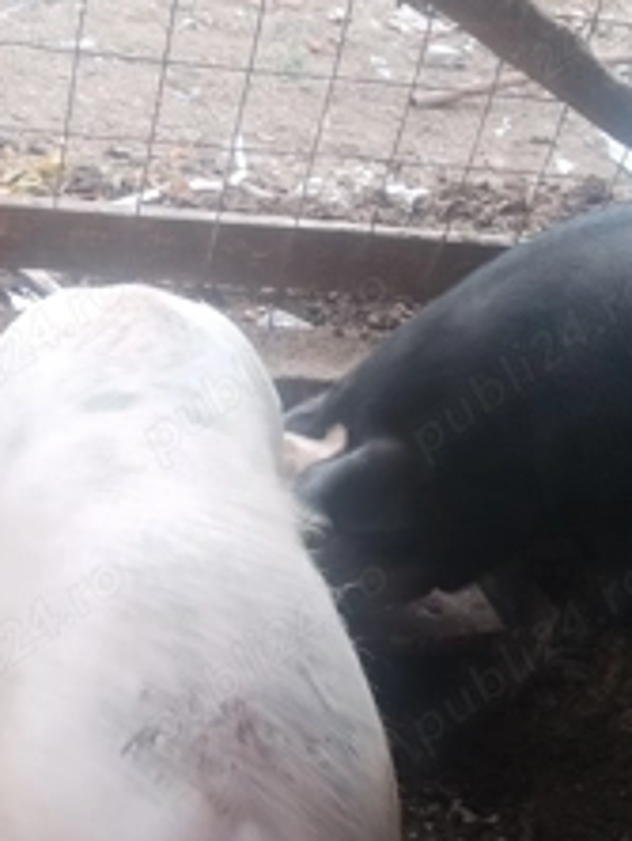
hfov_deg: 23.0
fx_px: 1531
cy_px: 716
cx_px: 132
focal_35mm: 63
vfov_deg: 29.7
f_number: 1.8
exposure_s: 1/50
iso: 387
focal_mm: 4.75
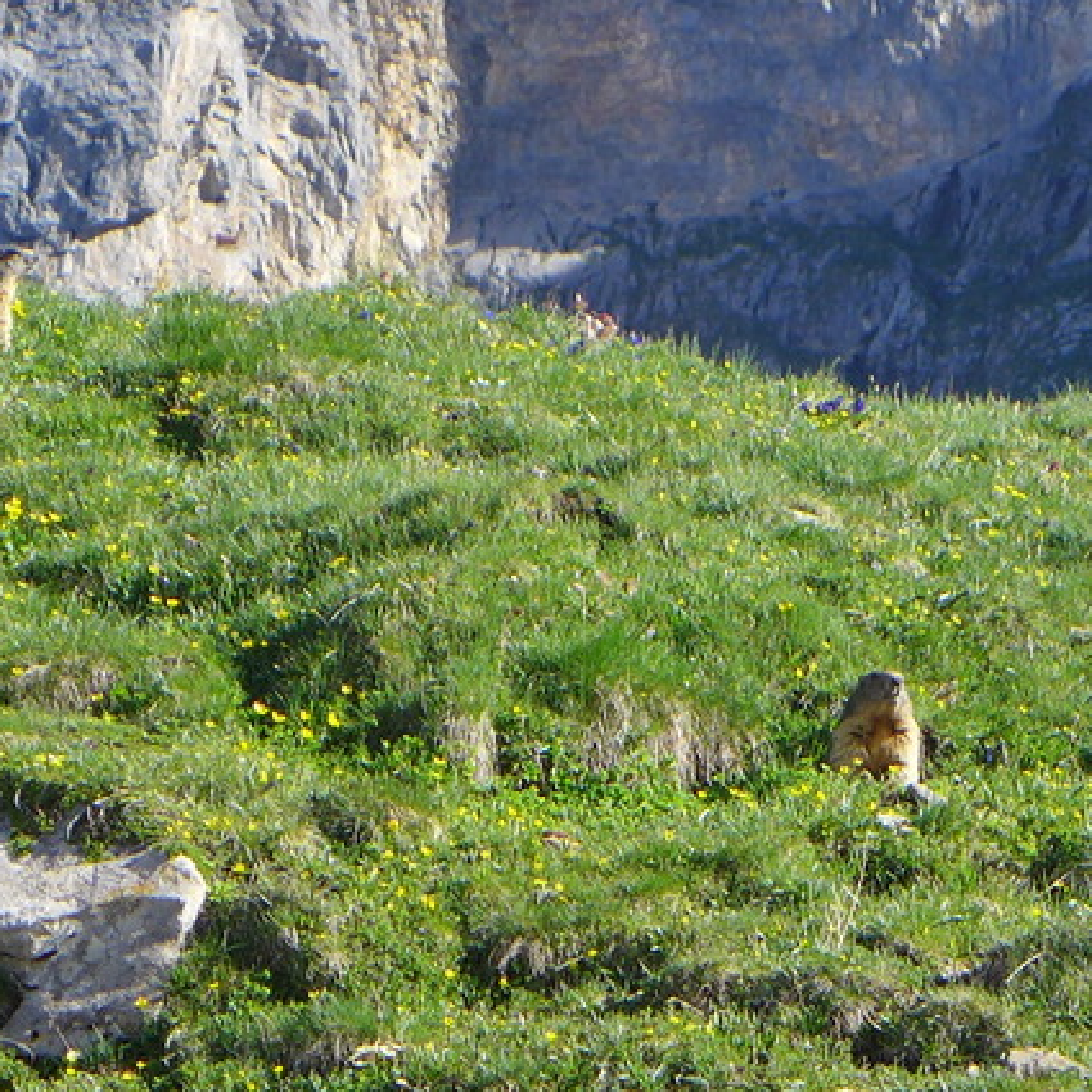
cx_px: 662
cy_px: 573
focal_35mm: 259
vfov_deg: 6.8
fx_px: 9244
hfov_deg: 6.8
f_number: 2.8
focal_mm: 17.7
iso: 80
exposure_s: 1/640
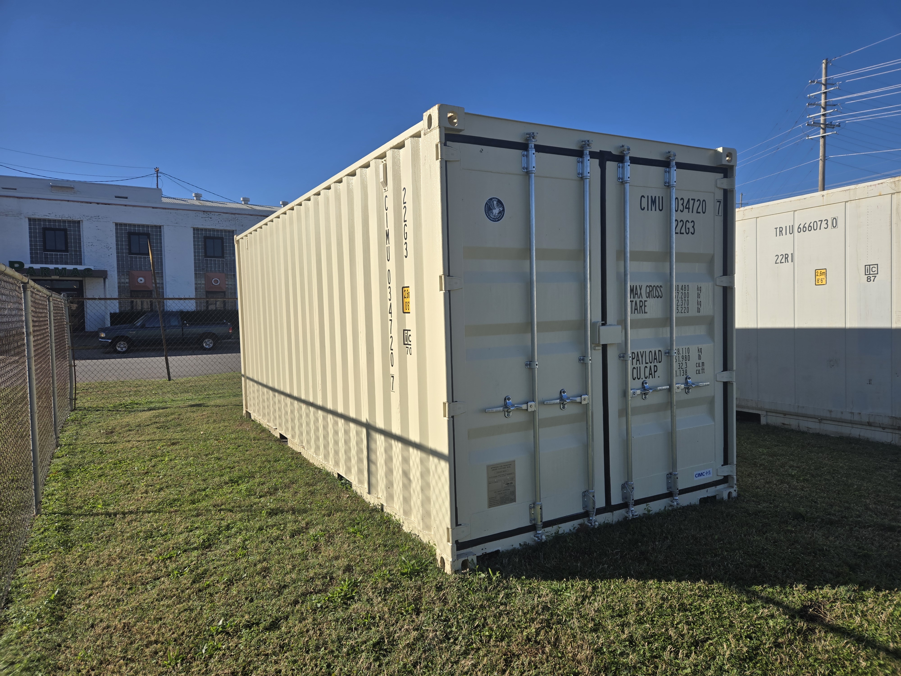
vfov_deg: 58.9
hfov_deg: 73.9
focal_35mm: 23
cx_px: 450
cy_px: 338
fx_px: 599
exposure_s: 1/2607
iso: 25
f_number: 1.8
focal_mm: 5.4
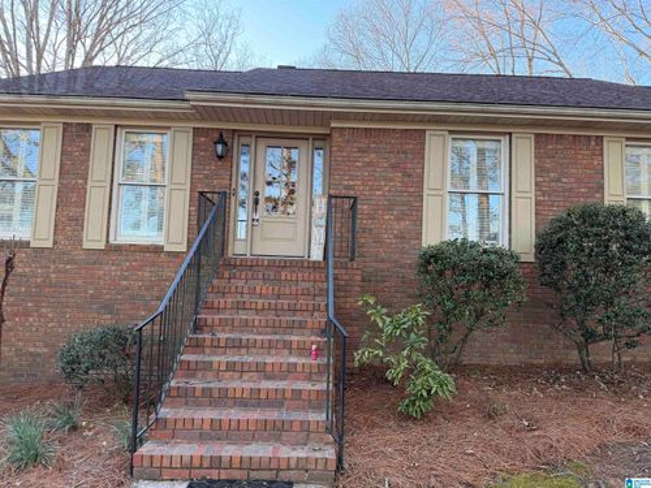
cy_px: 244
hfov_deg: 71.6
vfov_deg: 56.8
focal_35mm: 24
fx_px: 451
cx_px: 326
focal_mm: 6.76
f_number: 1.78
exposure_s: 1/180
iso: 80
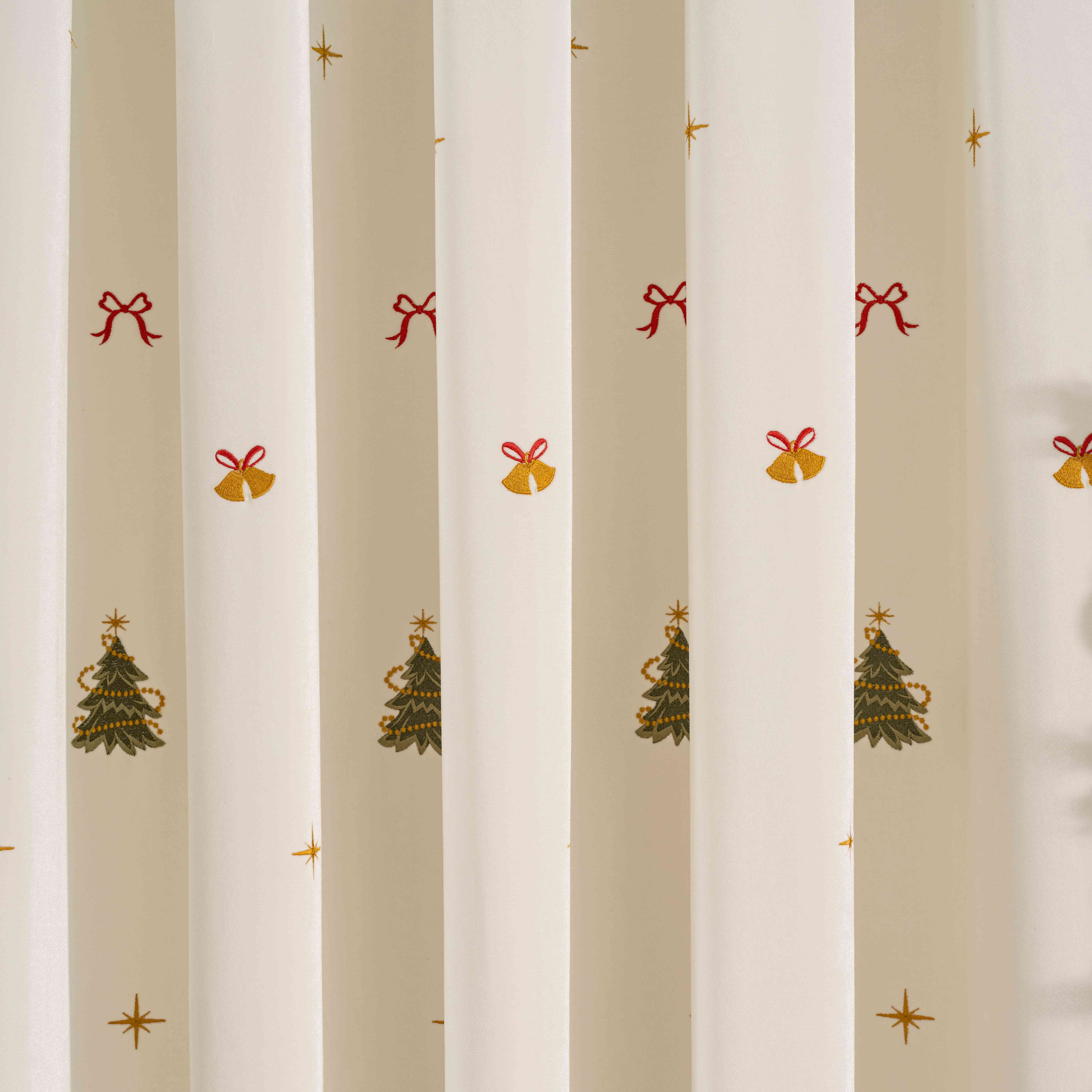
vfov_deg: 26.6
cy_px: 779
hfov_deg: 26.9
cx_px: 546
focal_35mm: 64
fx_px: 2284
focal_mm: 50
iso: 100
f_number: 6.3
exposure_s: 1/160
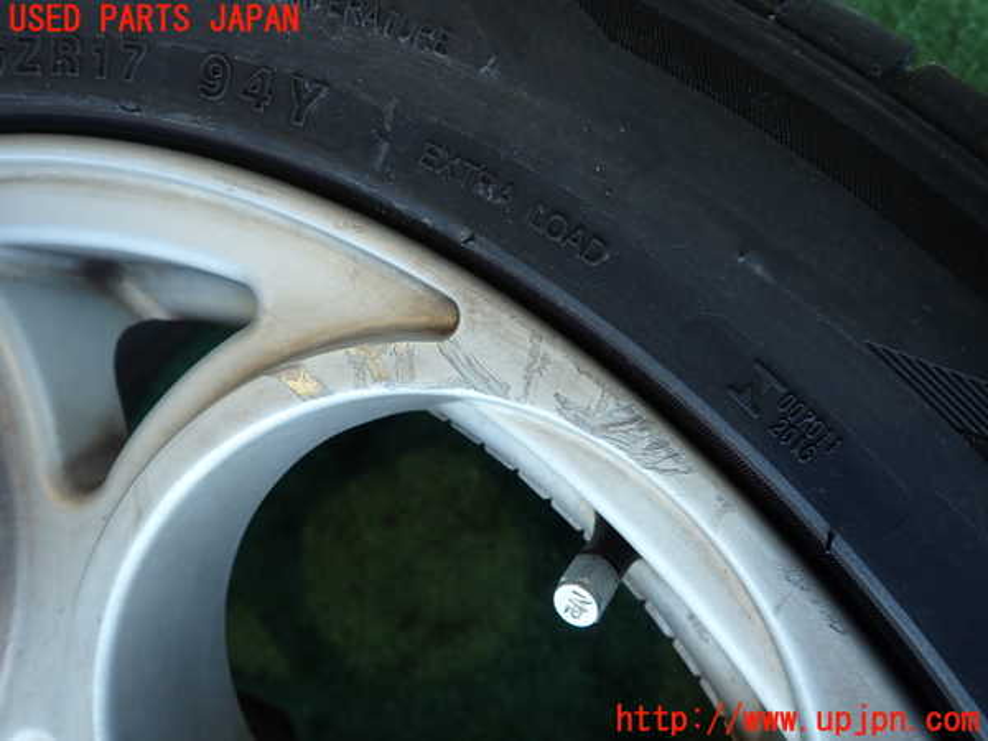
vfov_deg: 54.9
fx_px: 714
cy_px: 370
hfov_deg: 69.4
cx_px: 494
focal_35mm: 25
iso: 125
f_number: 2
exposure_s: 1/60
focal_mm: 4.5
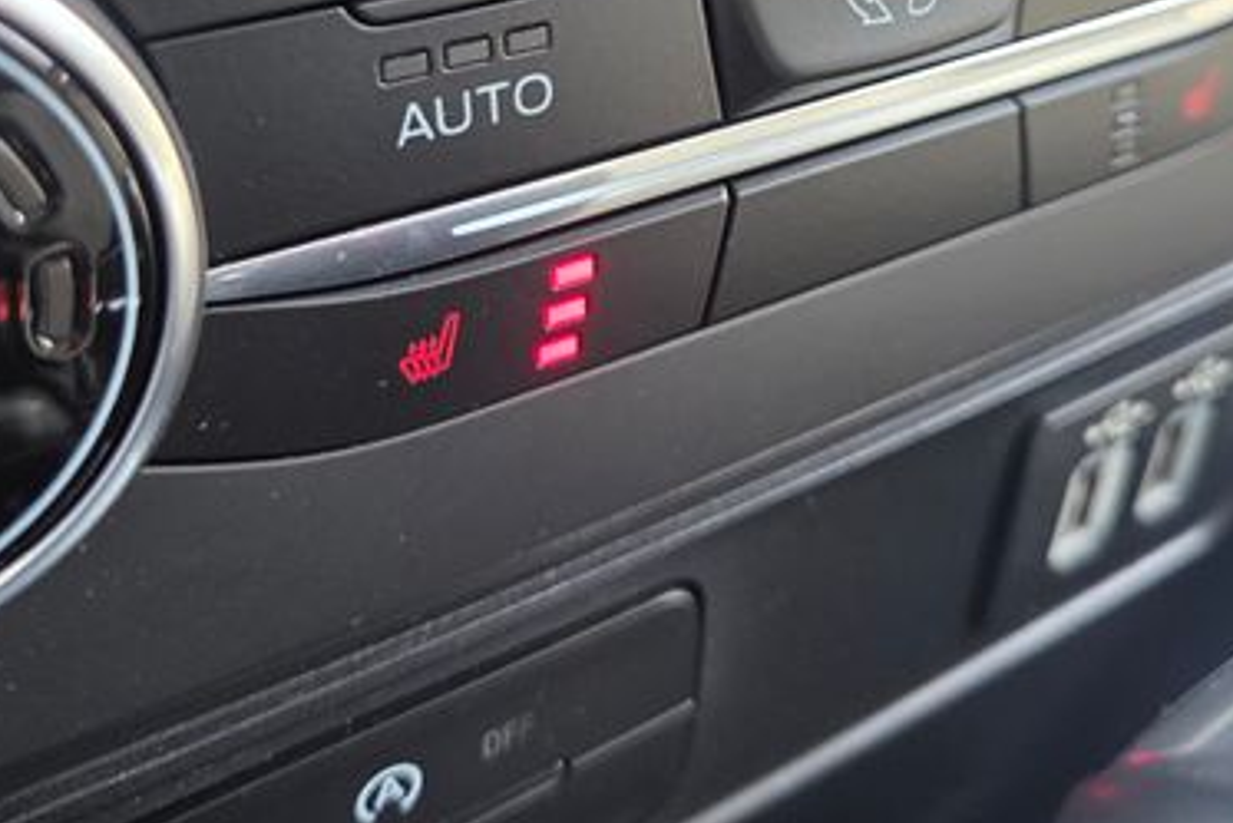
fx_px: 1405
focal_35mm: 41
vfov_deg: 30.9
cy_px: 56
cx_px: 717
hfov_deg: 47.2
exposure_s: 1/120
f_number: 1.8
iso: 160
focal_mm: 5.4
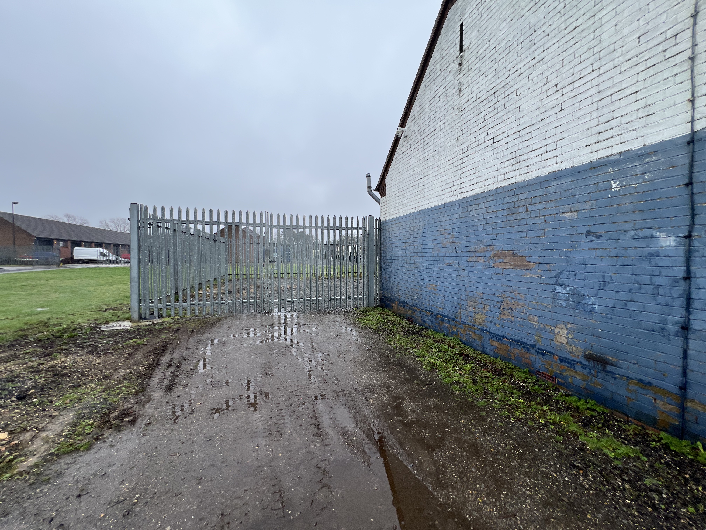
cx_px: 353
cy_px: 265
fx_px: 265
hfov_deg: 106.2
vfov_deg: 89.9
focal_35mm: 13
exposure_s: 1/471
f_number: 1.8
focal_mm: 1.57
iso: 32
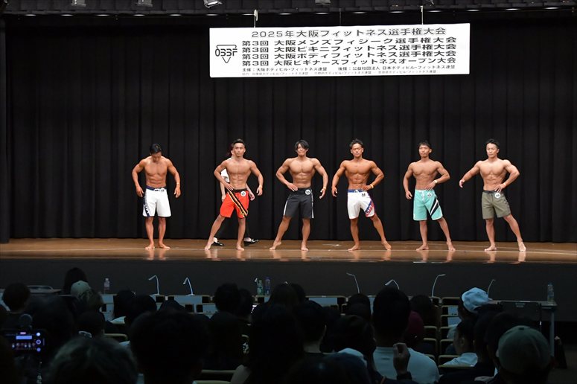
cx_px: 288
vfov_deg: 16.6
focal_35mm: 82
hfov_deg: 24.8
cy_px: 192
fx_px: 1314
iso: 6400
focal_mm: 55
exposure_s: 1/400
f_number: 5.6
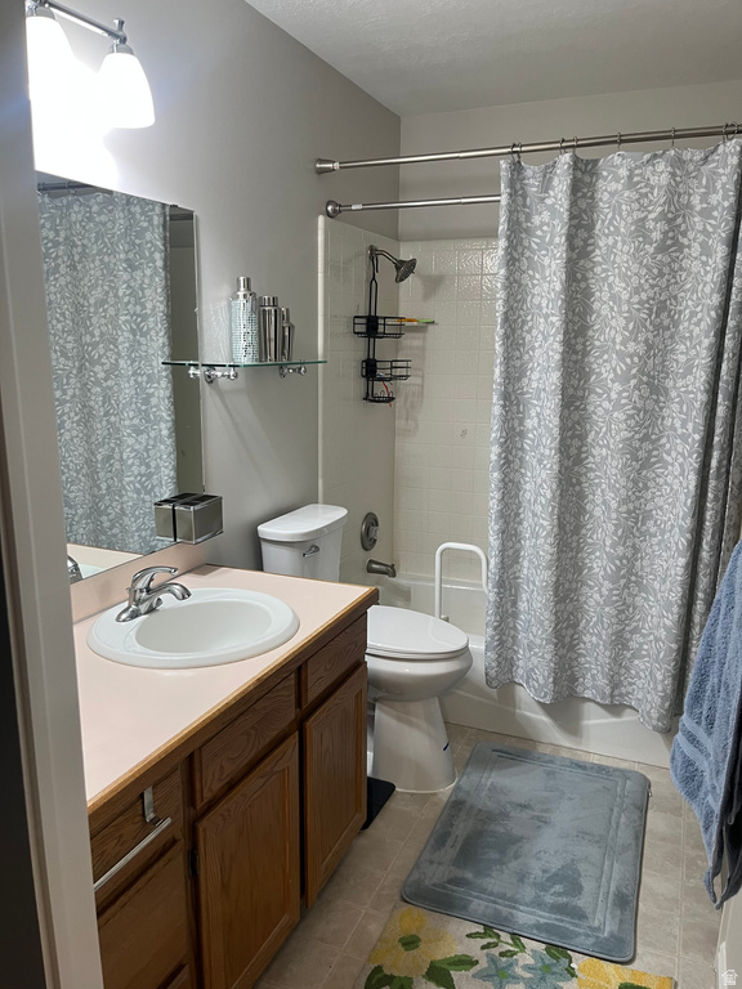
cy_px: 494
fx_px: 743
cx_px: 371
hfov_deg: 53.1
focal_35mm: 26
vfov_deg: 67.3
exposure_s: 1/60
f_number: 1.6
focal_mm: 5.1
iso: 100
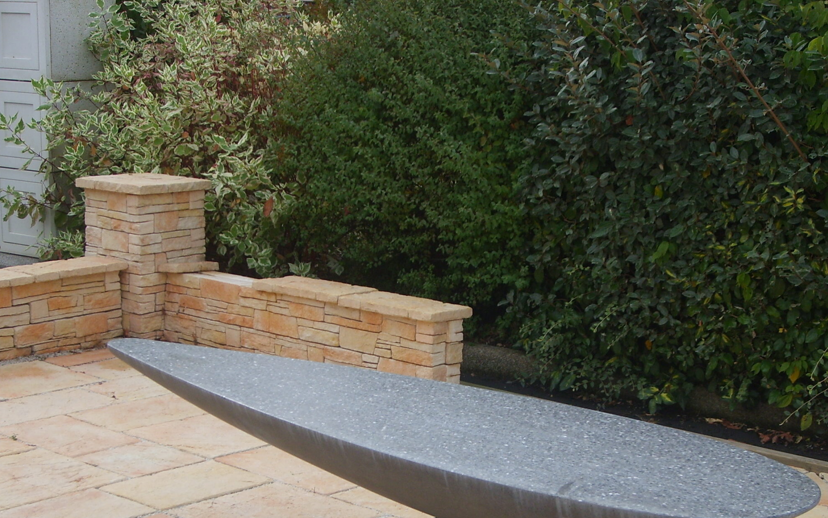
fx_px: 1602
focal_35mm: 71
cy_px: 383
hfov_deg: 29.0
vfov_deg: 18.2
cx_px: 408
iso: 50
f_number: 3.3
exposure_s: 1/350
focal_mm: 8.7
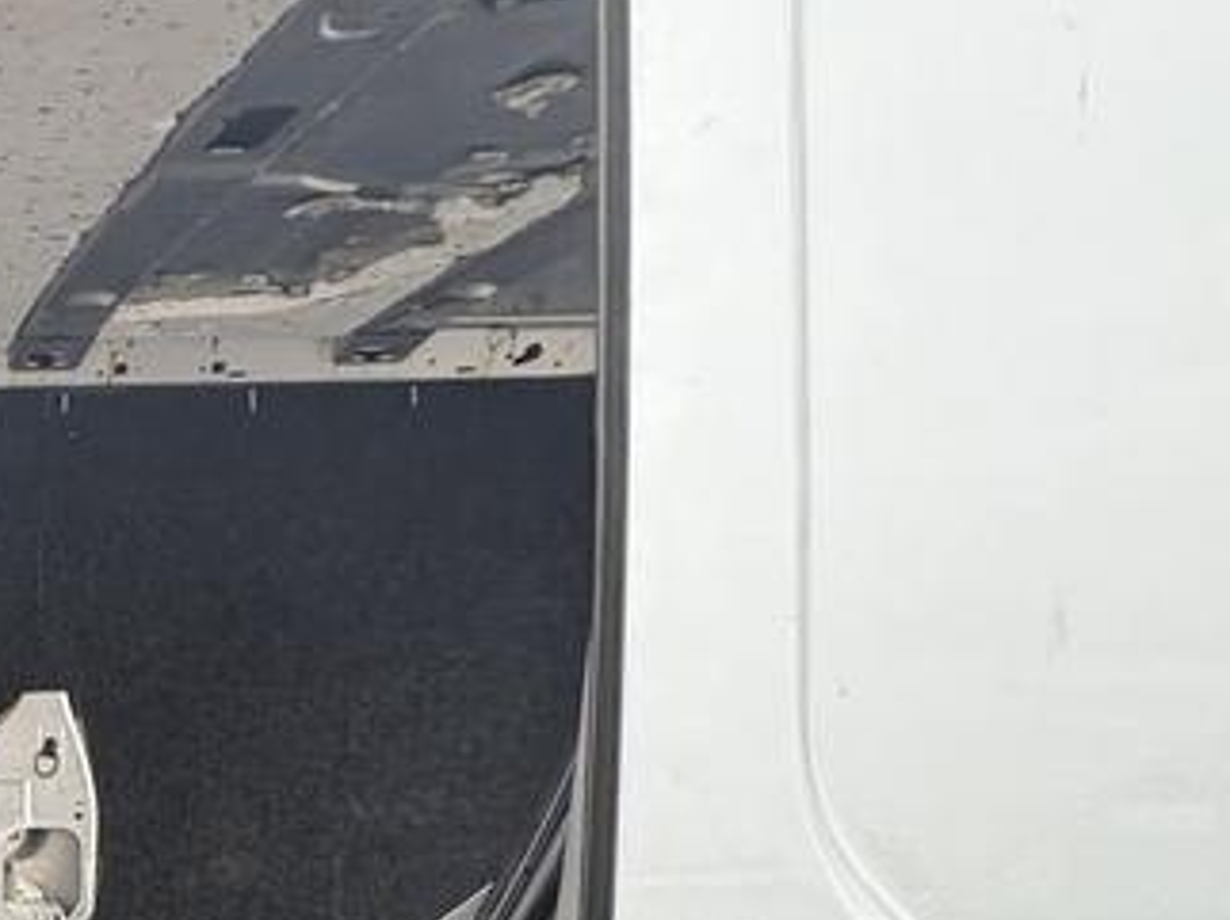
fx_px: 1385
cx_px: -298
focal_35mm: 39
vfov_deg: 34.0
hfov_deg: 35.7
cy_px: 886
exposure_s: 1/99
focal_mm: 2.22
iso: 160
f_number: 2.2
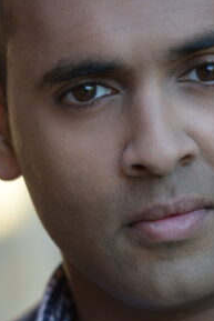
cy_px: 329
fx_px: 4577
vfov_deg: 4.0
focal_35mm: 514
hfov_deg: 2.7
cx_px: 145
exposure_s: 1/200
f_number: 3.2
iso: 320
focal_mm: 165
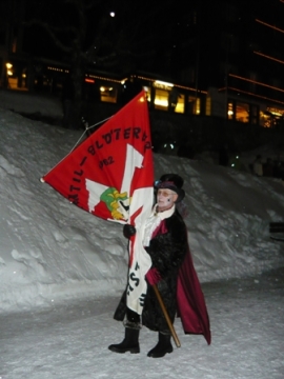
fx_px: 361
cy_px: 190
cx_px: 142
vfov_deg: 55.4
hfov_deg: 42.9
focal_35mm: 33
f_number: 2.8
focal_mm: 5.5
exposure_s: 1/30
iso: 500
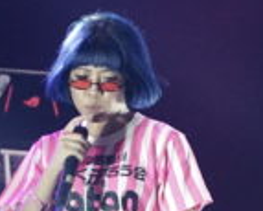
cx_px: 355
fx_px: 4173
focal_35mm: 535
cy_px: 299
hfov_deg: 3.6
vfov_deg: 2.9
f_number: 4
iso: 4000
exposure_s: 1/200
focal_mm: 105
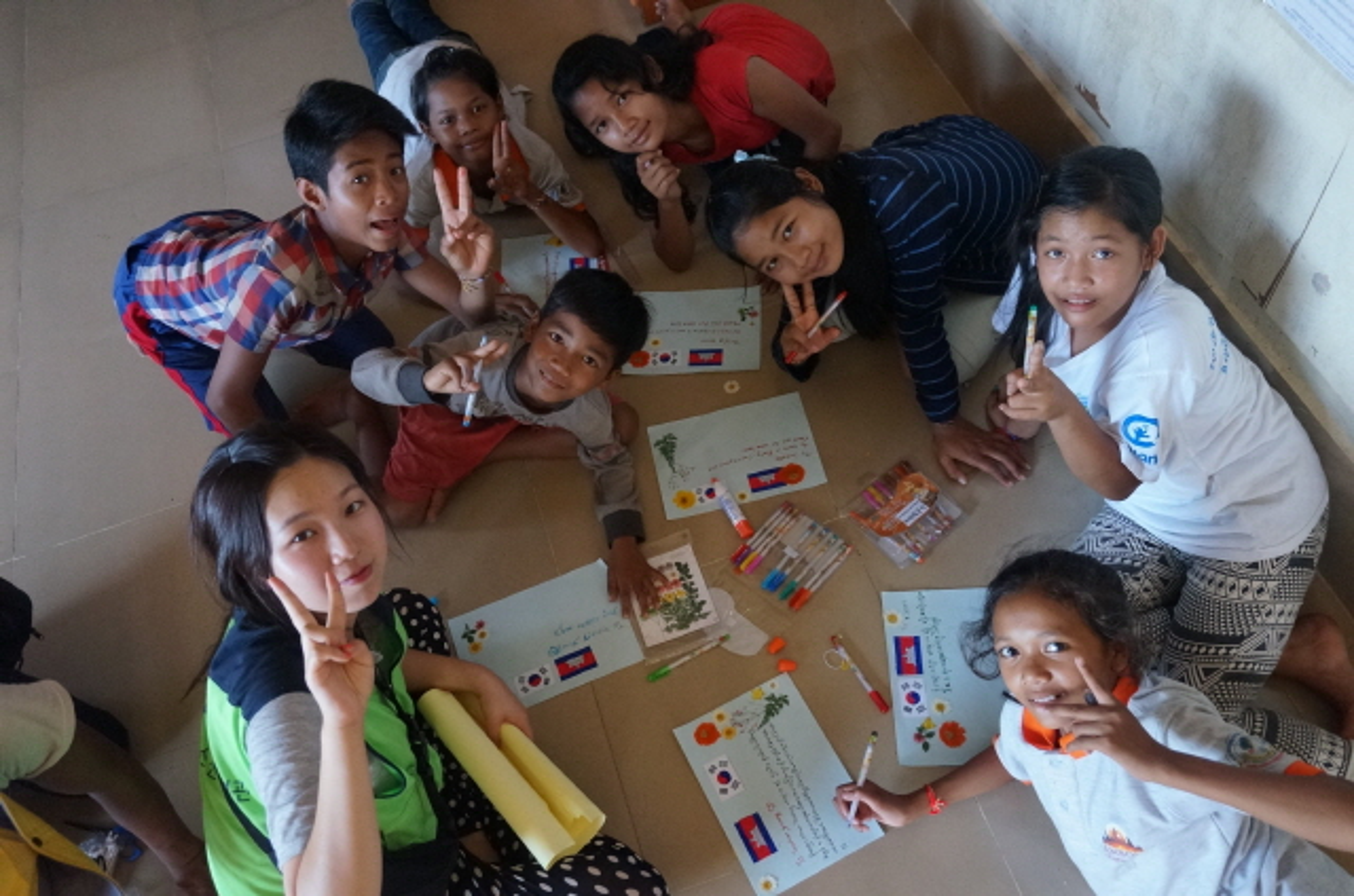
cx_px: 677
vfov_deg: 43.4
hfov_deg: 62.0
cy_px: 448
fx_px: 1126
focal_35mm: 30
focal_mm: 20
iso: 2500
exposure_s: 1/160
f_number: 4
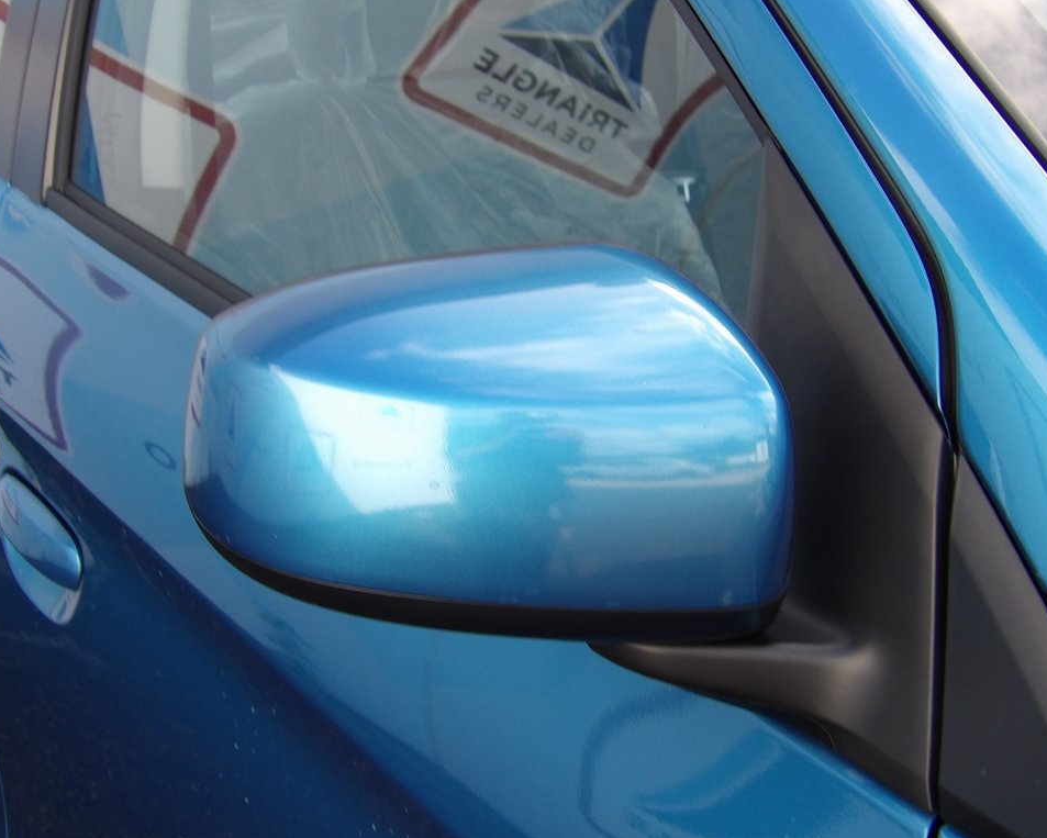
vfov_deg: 23.5
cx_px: 497
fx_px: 2015
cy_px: 420
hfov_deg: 29.1
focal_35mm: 65
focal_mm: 11.1
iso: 100
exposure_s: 1/146
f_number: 4
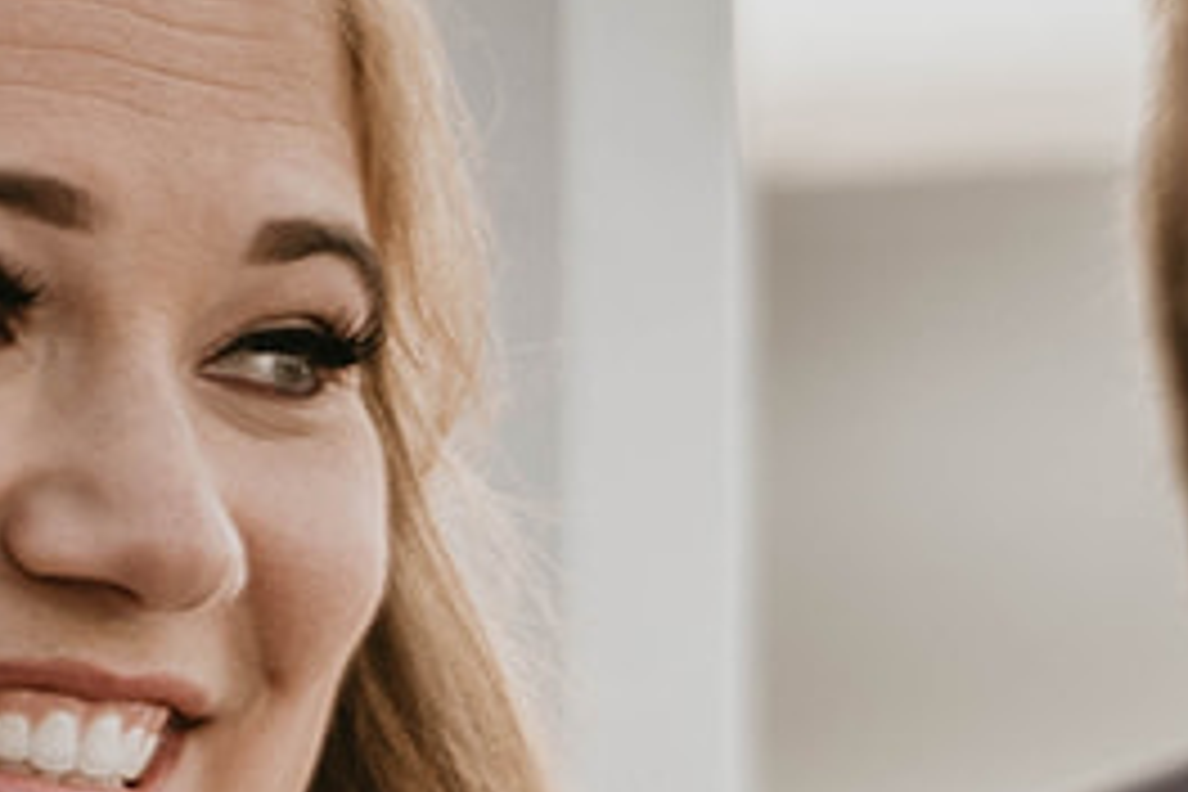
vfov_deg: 1.1
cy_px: 866
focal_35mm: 1201
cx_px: 22
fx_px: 39630
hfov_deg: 1.7
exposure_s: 1/400
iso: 200
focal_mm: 198
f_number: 3.5
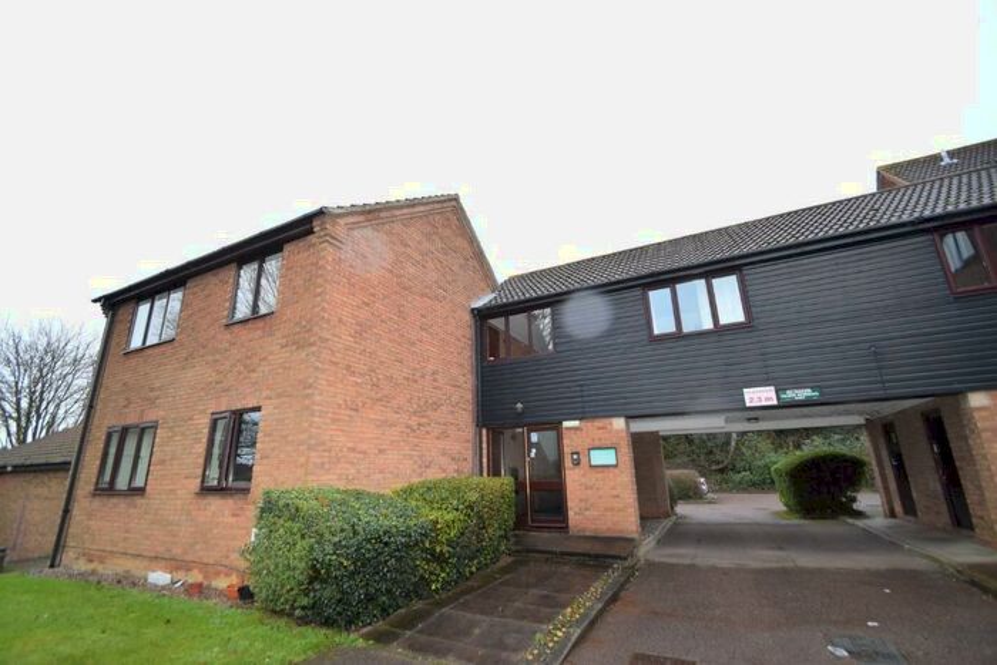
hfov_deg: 100.4
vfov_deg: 77.4
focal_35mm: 15
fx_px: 415
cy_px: 332
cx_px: 498
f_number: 5.6
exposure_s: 1/125
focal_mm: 10
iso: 640
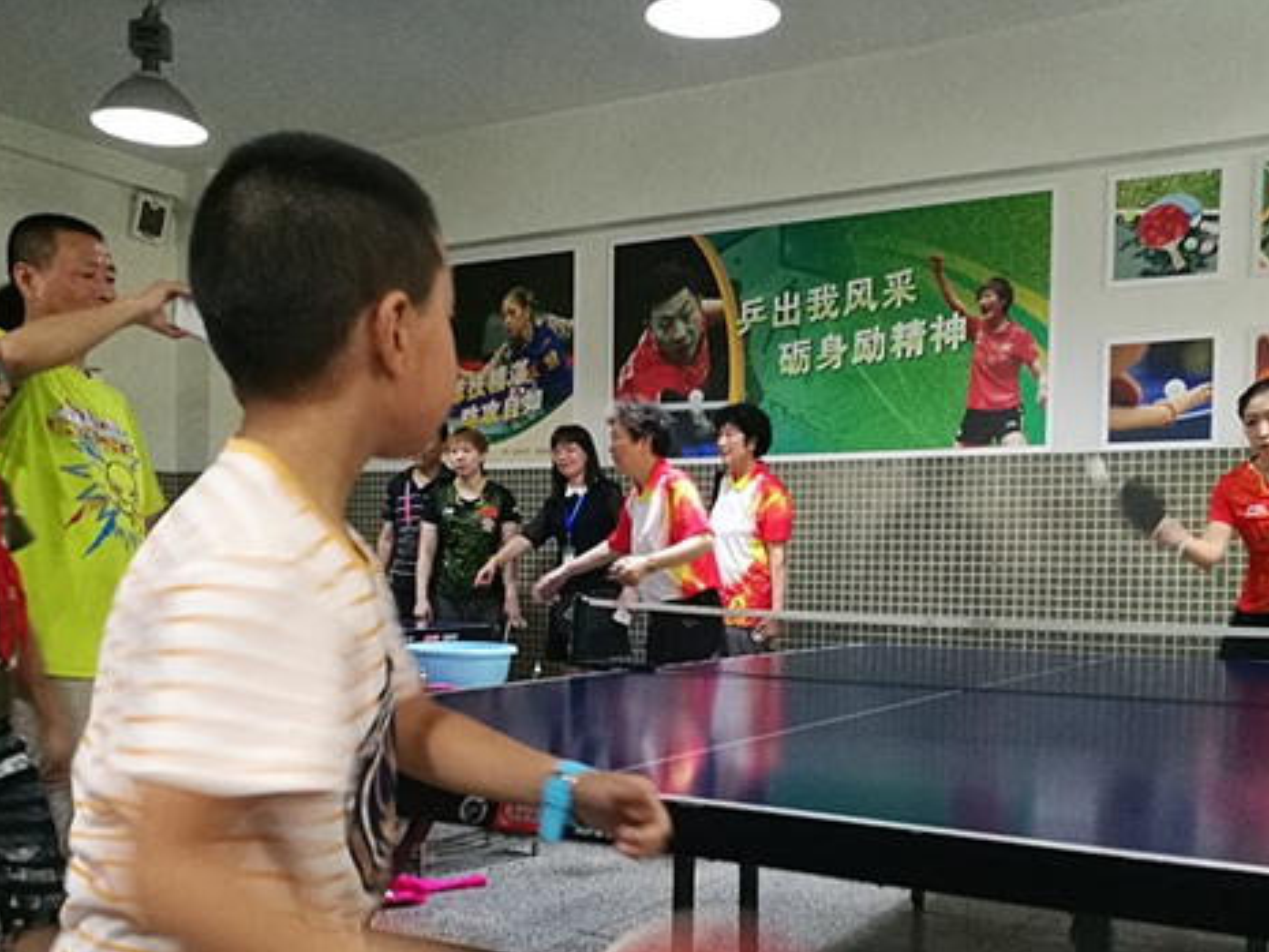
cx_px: 699
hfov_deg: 51.3
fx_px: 1320
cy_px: 629
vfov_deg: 39.2
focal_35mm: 36
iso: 400
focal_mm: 4.5
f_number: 2.2
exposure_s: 1/25
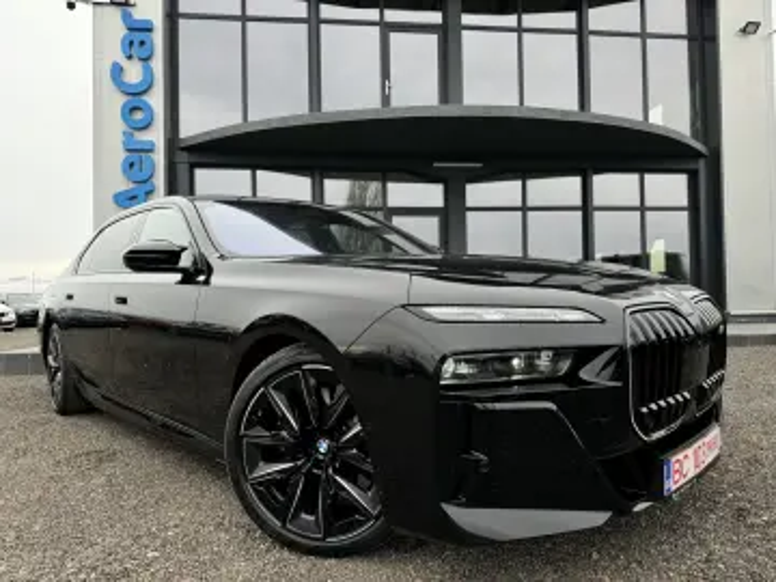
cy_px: 291
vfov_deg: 56.8
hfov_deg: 71.6
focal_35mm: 24
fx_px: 538
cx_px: 388
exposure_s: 1/488
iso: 100
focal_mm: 6.76
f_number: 1.78
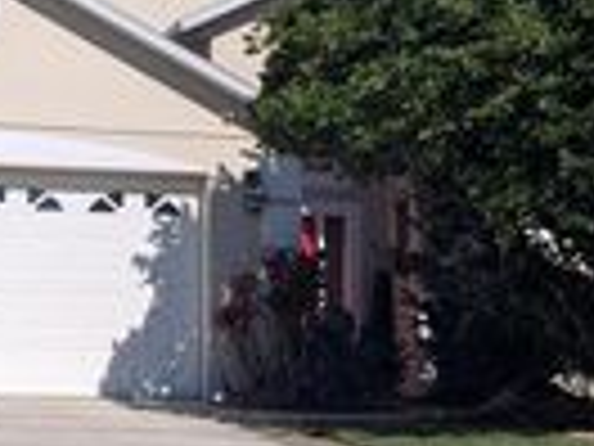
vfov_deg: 16.2
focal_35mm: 91
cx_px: 86
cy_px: 122
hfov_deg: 21.2
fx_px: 1562
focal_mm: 6.81
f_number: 1.85
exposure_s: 1/4525
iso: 49
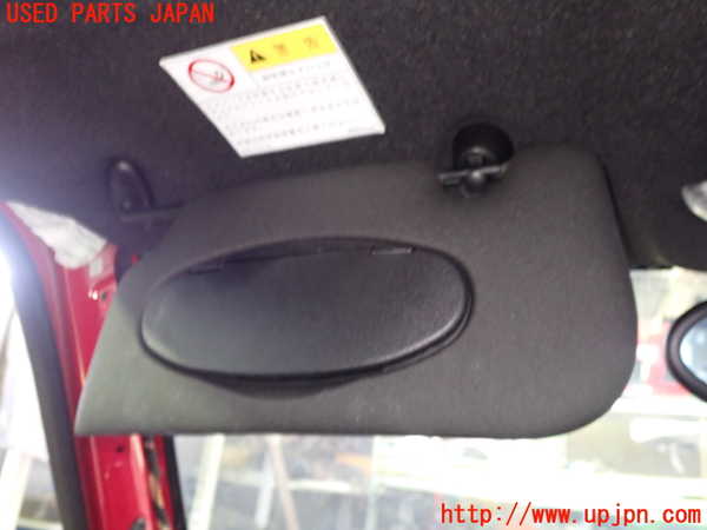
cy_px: 265
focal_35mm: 32
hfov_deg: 56.8
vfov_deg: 44.2
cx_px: 354
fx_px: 654
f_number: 2.4
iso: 800
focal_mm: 5.79
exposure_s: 1/10
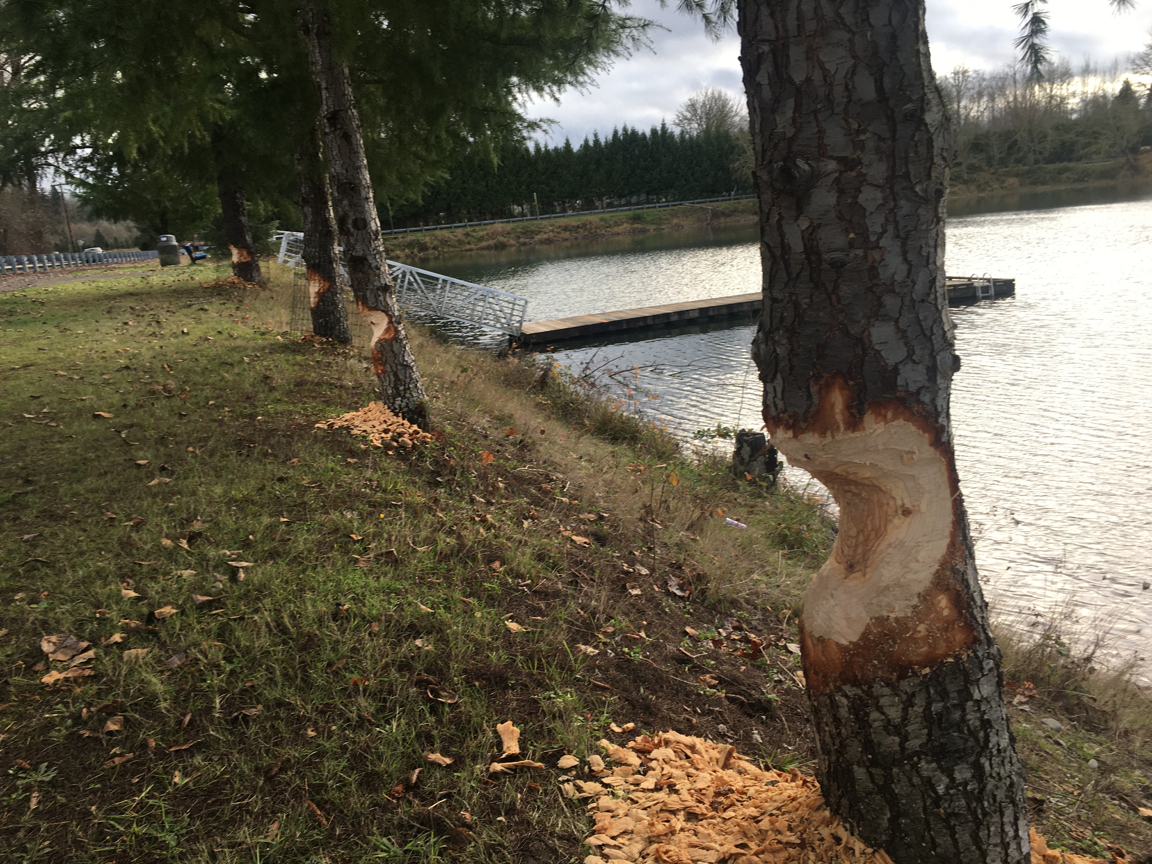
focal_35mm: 29
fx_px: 965
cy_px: 432
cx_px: 576
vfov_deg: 48.2
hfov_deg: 61.7
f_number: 2.2
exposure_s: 1/190
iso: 25
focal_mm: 4.15
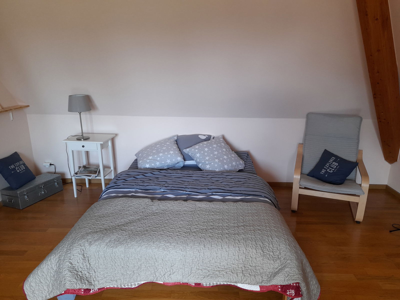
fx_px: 289
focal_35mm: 25
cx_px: 200
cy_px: 150
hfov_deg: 69.4
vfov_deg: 54.9
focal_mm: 4.6
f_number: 2
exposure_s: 1/50
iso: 100
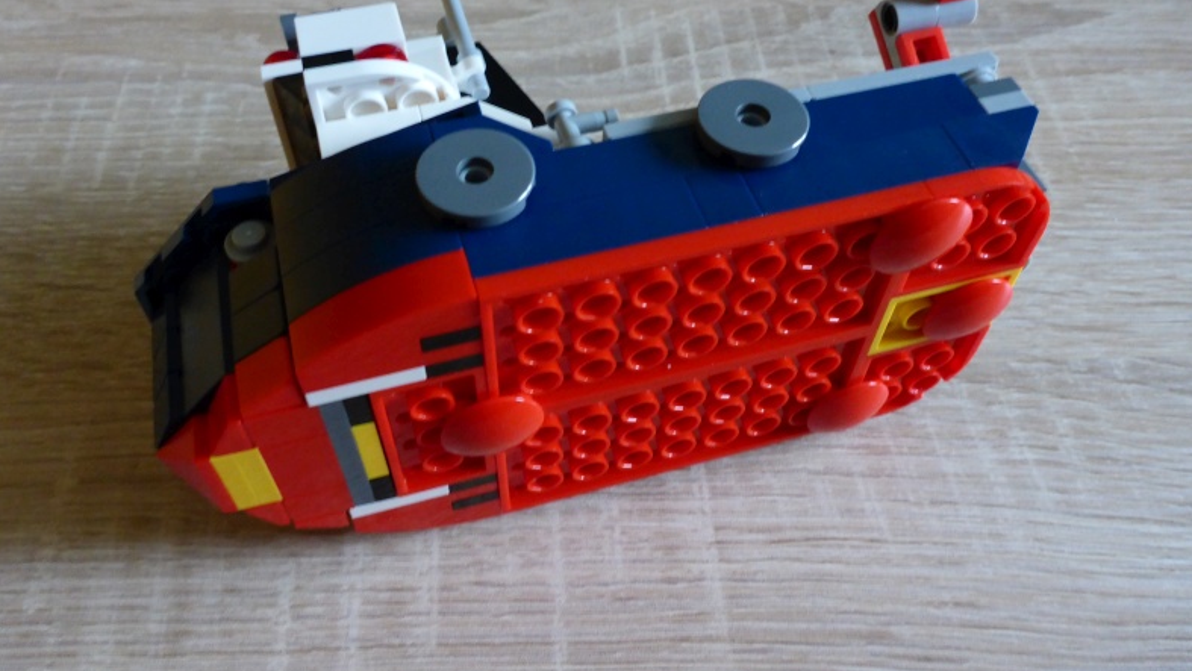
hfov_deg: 62.6
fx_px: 980
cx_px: 604
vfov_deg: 37.7
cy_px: 273
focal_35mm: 31
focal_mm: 4.9
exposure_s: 1/4
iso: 500
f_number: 3.3
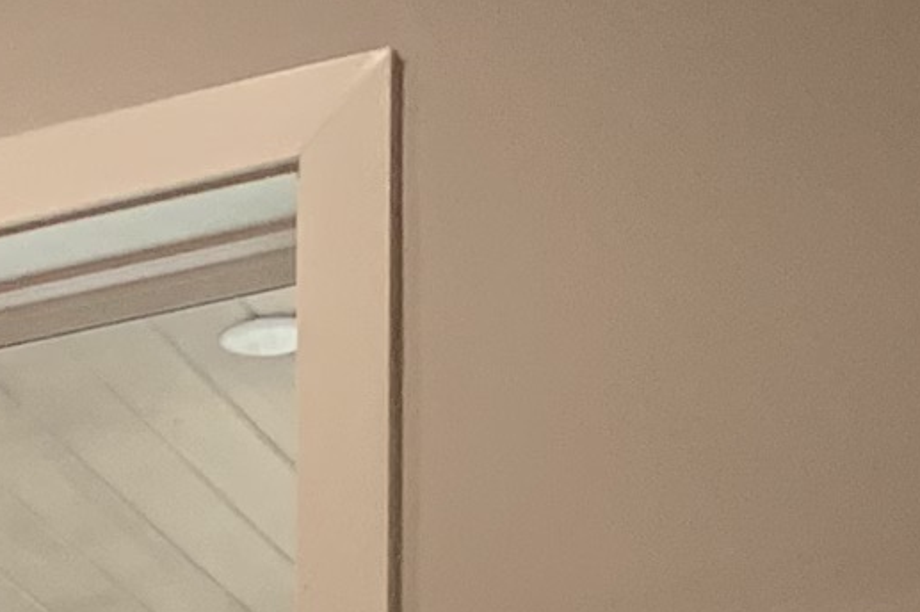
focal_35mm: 211
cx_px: -1675
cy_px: 2427
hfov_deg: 8.4
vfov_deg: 5.6
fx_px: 5389
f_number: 1.8
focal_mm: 4.25
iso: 100
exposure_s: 1/60
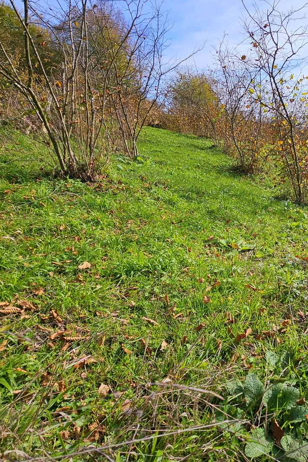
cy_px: 221
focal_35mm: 20
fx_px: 257
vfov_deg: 83.9
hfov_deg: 57.1
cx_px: 249
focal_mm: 2.2
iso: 50
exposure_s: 1/2000
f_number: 2.2
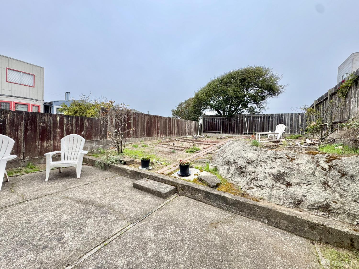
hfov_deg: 102.1
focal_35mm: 14
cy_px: 134
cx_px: 180
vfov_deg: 85.7
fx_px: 145
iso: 40
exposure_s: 1/313
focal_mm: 2.22
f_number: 2.2
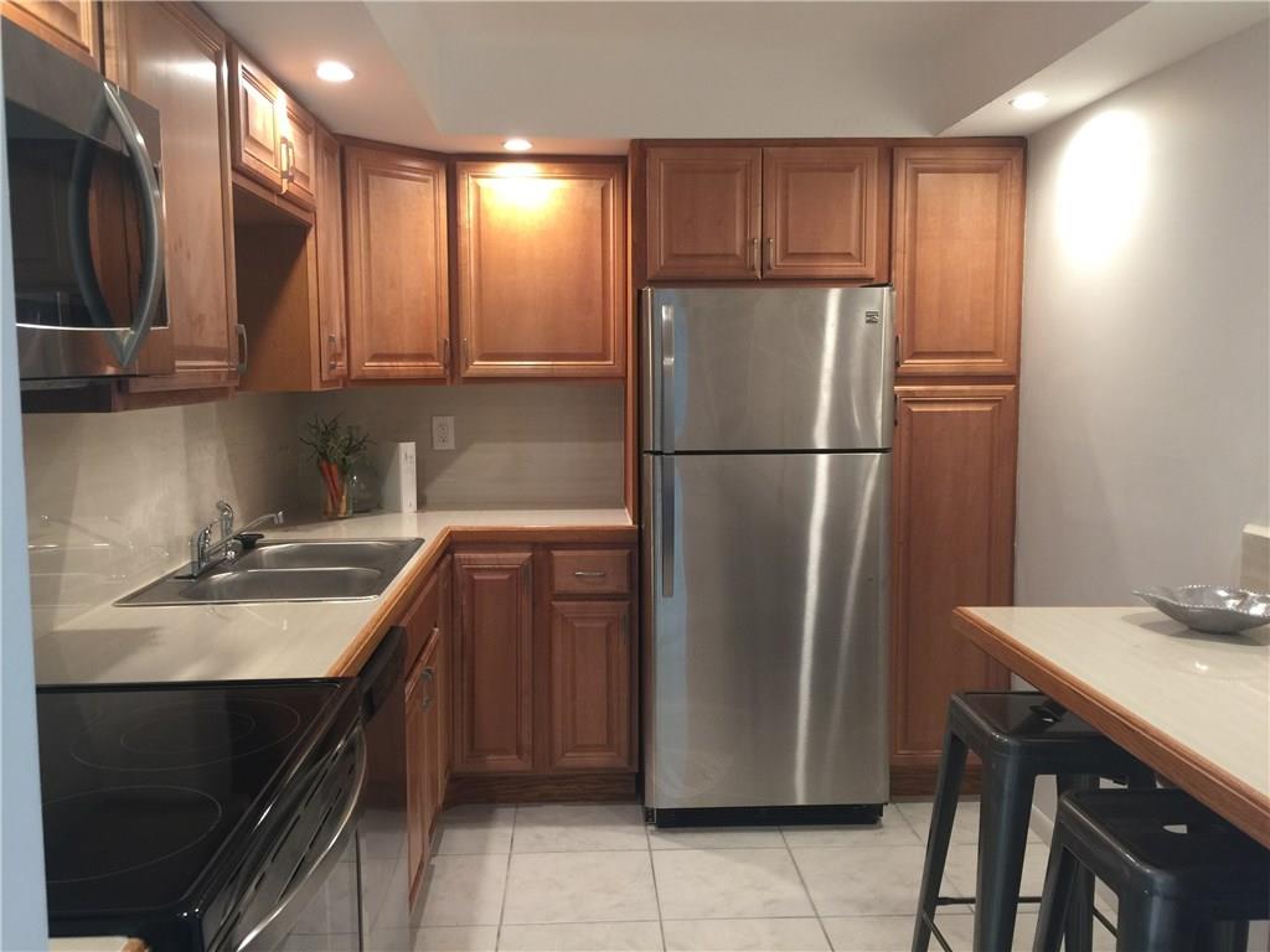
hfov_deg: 61.7
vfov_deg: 48.2
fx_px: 1064
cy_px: 476
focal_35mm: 29
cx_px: 635
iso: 50
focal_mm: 4.15
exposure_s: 1/15
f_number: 2.2
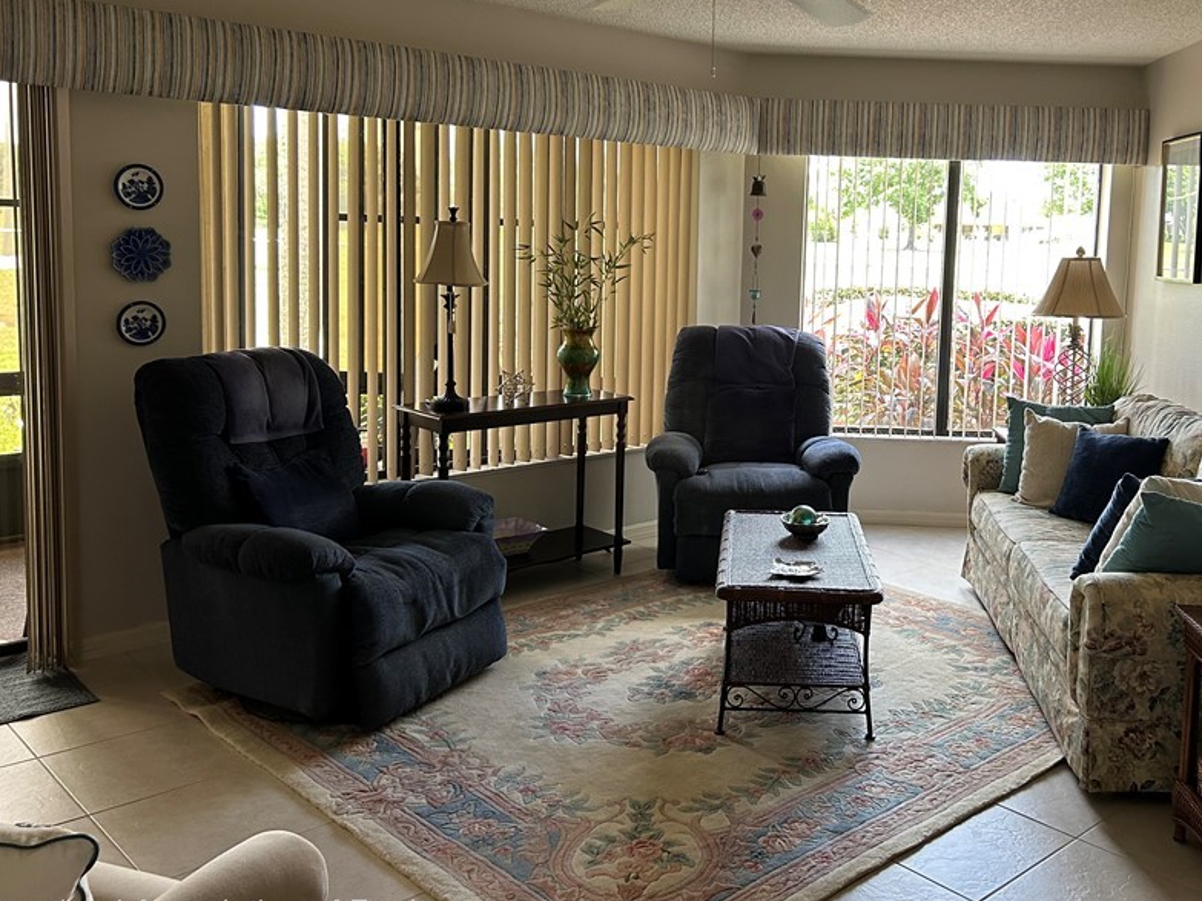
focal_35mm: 34
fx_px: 1180
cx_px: 757
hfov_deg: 53.3
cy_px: 358
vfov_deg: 41.6
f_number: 1.5
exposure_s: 1/102
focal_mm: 5.7
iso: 125
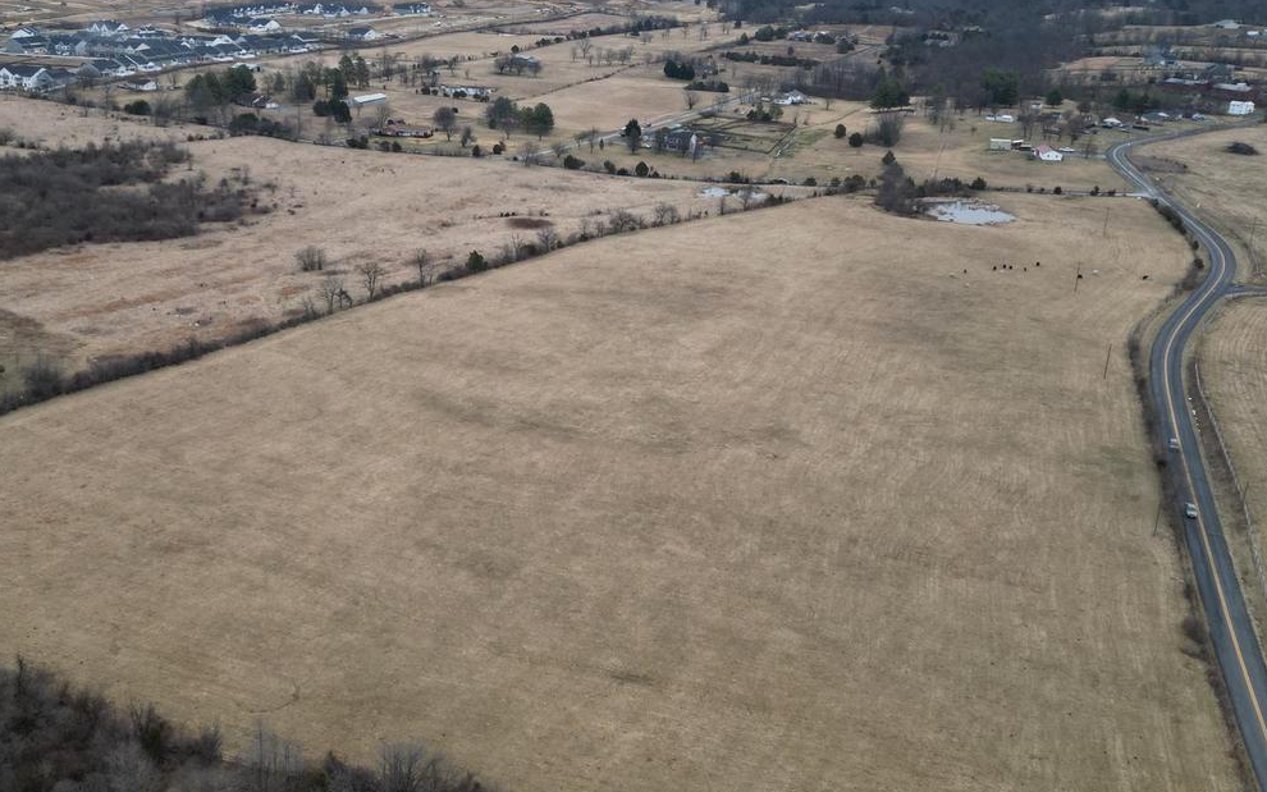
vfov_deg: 34.4
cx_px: 529
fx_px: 1278
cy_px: 325
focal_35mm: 37
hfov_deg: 52.5
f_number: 1.7
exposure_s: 1/1000
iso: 150
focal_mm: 6.72
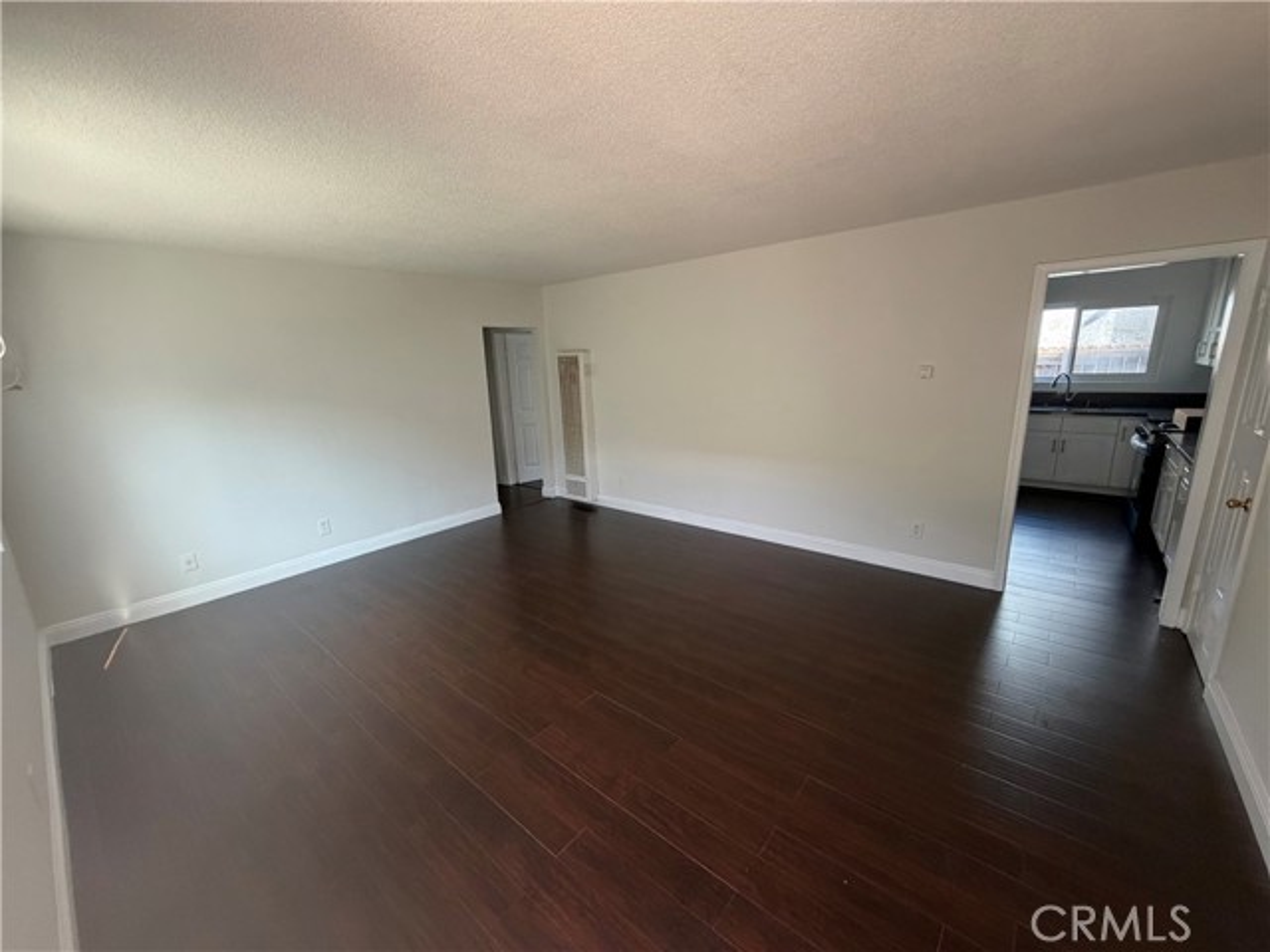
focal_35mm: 14
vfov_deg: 85.7
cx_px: 635
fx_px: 514
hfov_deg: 102.1
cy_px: 476
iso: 320
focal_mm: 2.22
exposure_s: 1/98
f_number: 2.2
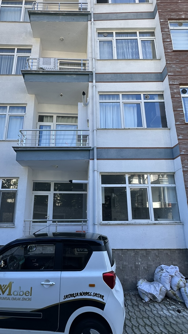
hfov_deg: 53.5
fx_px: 186
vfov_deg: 83.8
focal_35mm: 21
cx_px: 85
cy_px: 163
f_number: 2.2
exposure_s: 1/396
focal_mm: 2.22
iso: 40
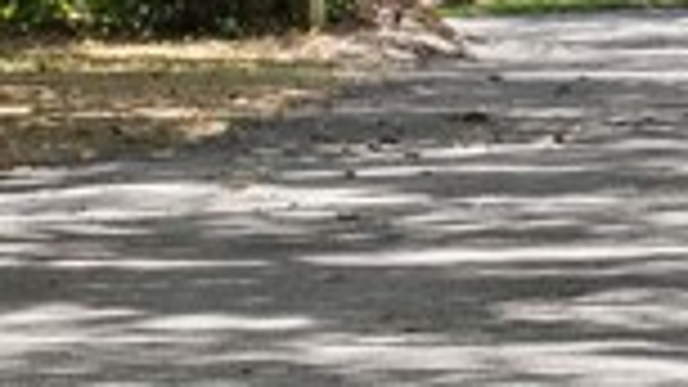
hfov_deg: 3.9
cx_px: 1144
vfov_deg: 2.2
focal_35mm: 557
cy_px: -504
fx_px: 10160
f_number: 18
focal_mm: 75
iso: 400
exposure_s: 1/80
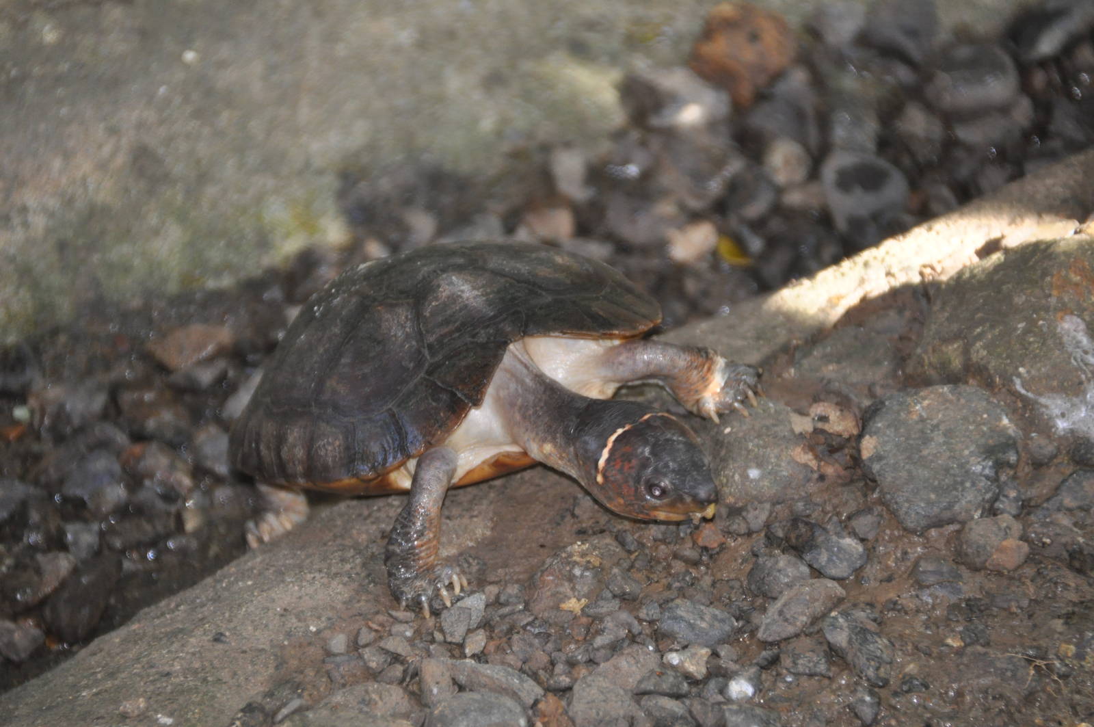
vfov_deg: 3.0
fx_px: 13659
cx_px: 547
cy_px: 364
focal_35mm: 450
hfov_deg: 4.6
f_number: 5.6
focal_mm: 300
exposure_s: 1/60
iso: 1000
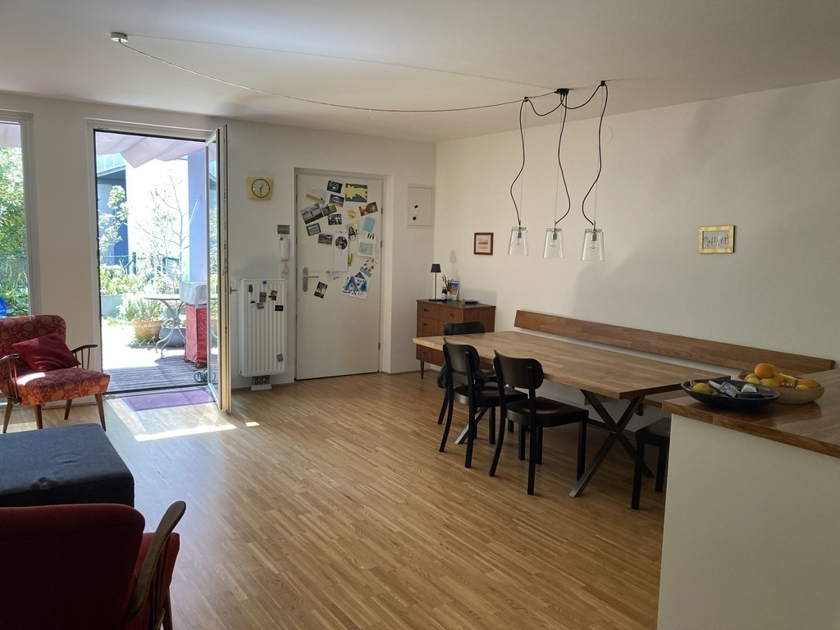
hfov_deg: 63.4
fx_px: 679
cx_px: 420
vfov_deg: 49.7
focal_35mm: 28
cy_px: 315
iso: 80
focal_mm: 3.99
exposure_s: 1/75
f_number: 1.8
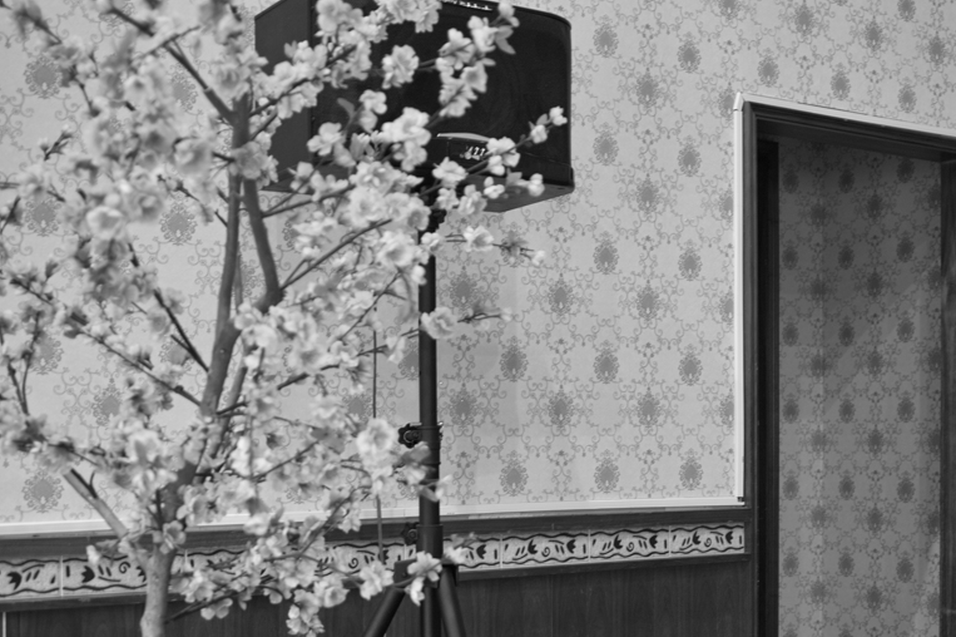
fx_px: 1460
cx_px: 596
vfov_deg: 24.5
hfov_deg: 36.1
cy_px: 424
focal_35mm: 55
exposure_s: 1/6
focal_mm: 24.2
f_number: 2.8
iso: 200
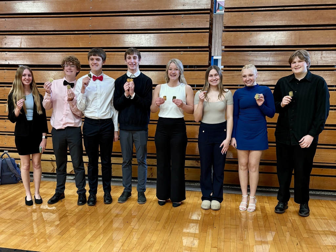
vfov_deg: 53.1
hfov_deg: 67.3
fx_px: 252
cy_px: 126
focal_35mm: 26
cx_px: 168
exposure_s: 1/60
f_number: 1.6
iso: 200
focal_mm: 5.96
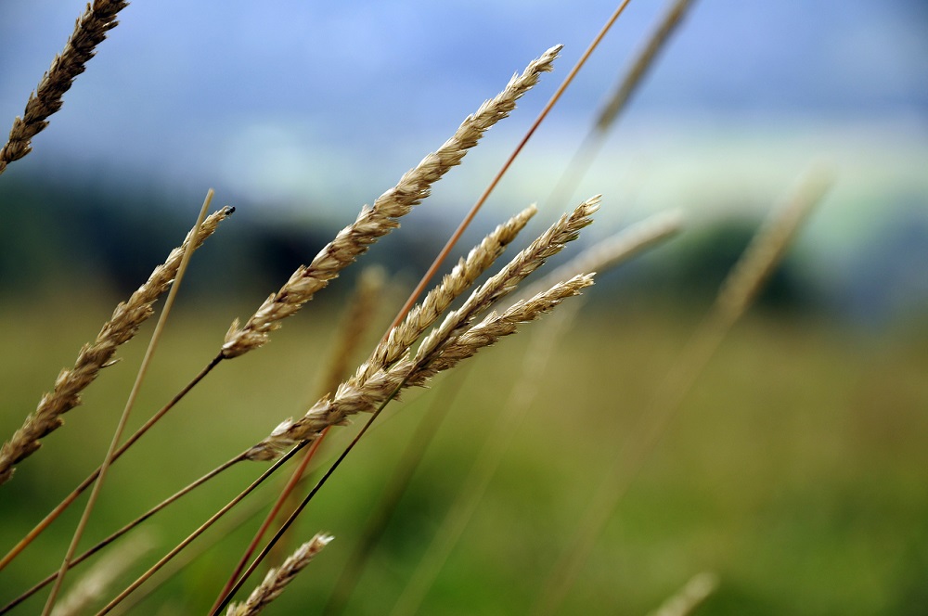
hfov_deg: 17.1
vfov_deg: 11.4
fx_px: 3089
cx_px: 464
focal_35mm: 120
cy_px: 308
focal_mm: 80
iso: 160
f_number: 5.6
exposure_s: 1/500
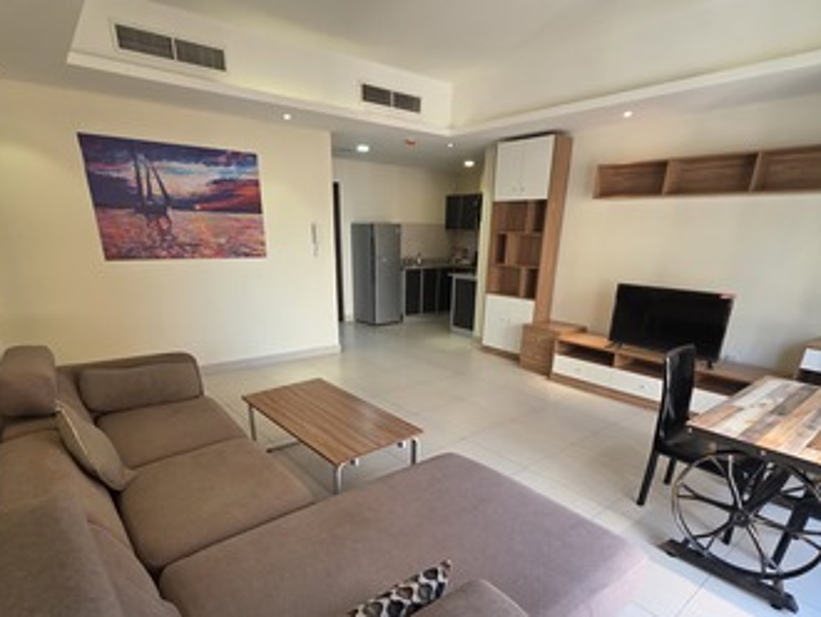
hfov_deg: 87.7
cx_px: 417
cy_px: 407
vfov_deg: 69.8
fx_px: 427
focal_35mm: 18
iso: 200
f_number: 1.9
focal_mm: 2.2
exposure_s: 1/100
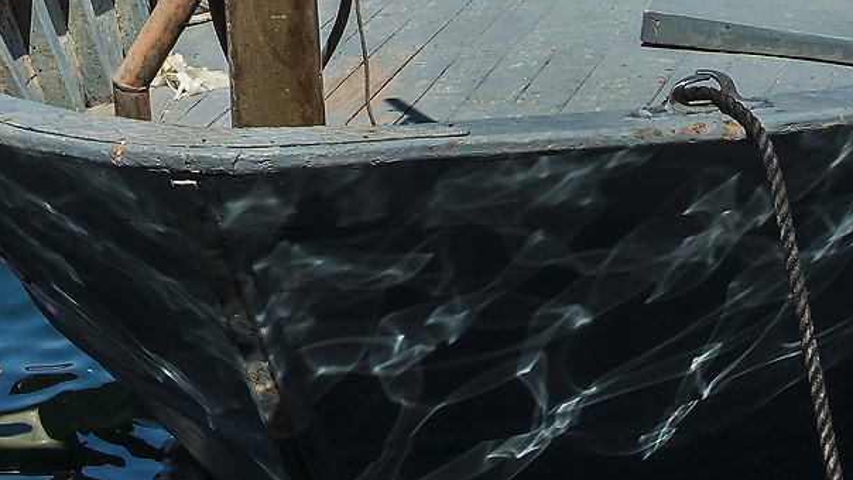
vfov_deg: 5.9
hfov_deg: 10.7
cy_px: -553
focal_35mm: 200
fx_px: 4524
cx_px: 42
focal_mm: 48
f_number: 16
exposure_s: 1/200
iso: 200
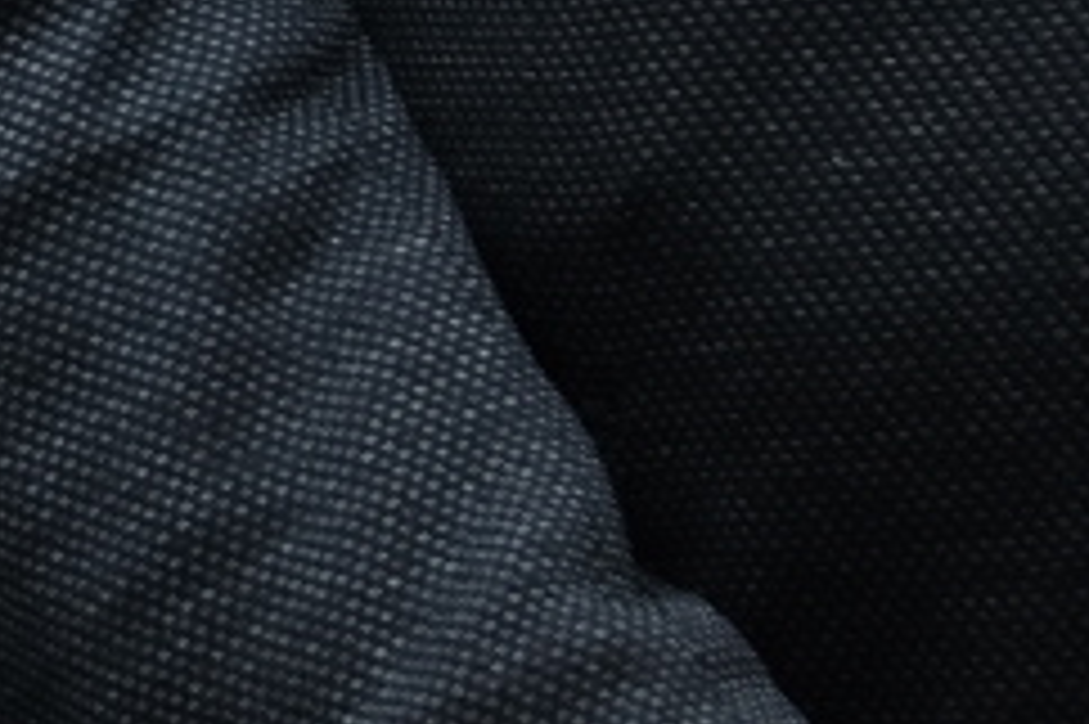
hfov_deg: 3.3
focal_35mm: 609
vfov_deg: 2.2
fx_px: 18409
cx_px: -2772
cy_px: -1106
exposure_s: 1/200
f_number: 4
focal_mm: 55
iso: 500
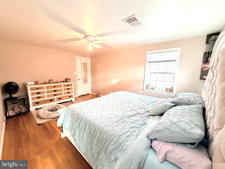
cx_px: 112
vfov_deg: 85.7
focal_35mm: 14
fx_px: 91
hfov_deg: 102.1
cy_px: 84
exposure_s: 1/60
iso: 320
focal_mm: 2.22
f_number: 2.2
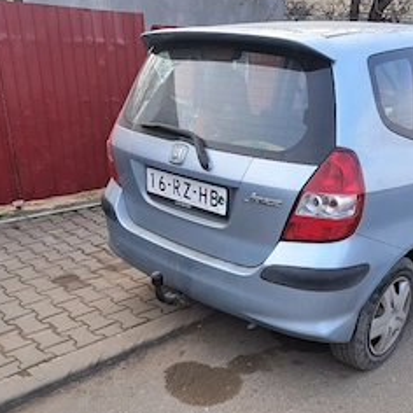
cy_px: 299
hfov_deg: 45.9
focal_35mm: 36
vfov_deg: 44.8
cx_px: 242
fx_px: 486
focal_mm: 5.23
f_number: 1.8
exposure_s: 1/100
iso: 50
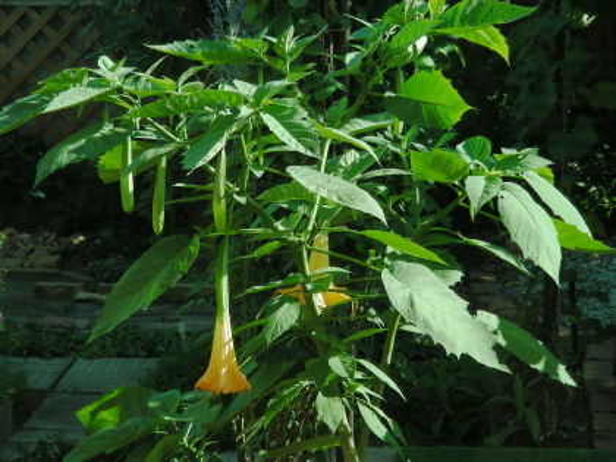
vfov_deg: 10.0
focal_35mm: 148
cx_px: 308
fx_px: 2634
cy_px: 231
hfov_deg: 13.3
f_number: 3.5
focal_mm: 24.7
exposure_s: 1/170
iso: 50
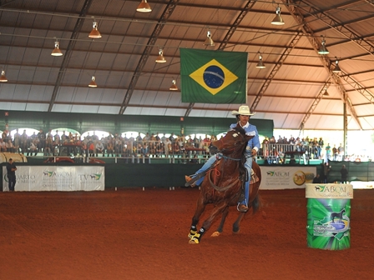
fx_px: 637
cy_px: 150
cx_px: 171
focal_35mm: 59
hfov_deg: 32.7
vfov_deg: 24.8
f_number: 1.8
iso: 500
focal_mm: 50
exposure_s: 1/200
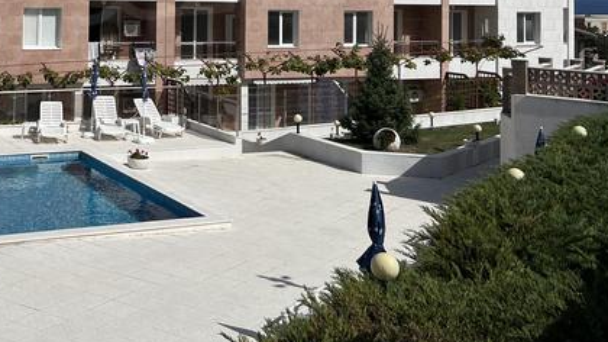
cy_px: -61
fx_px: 870
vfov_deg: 20.8
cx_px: 94
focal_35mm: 54
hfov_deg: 36.7
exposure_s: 1/11364
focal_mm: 5.7
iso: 50
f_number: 1.5
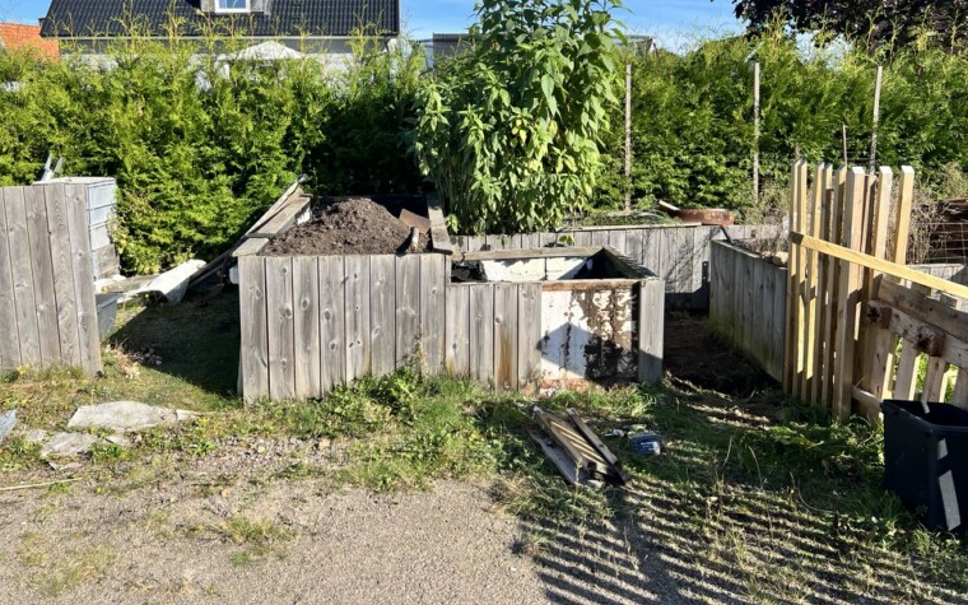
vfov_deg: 42.9
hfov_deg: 64.6
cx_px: 474
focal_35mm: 29
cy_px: 234
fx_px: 765
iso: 50
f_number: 1.5
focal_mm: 5.7
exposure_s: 1/2404
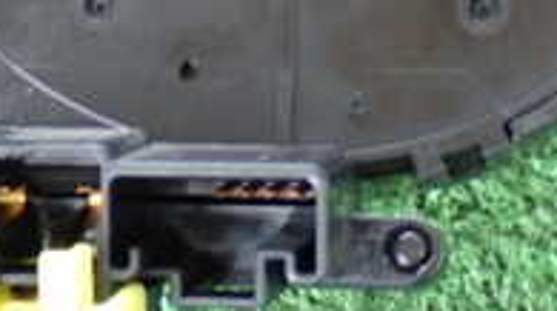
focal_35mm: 168
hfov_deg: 12.8
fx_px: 2478
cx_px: 291
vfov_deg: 7.0
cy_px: -225
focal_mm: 9.01
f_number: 3.2
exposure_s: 1/15
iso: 800
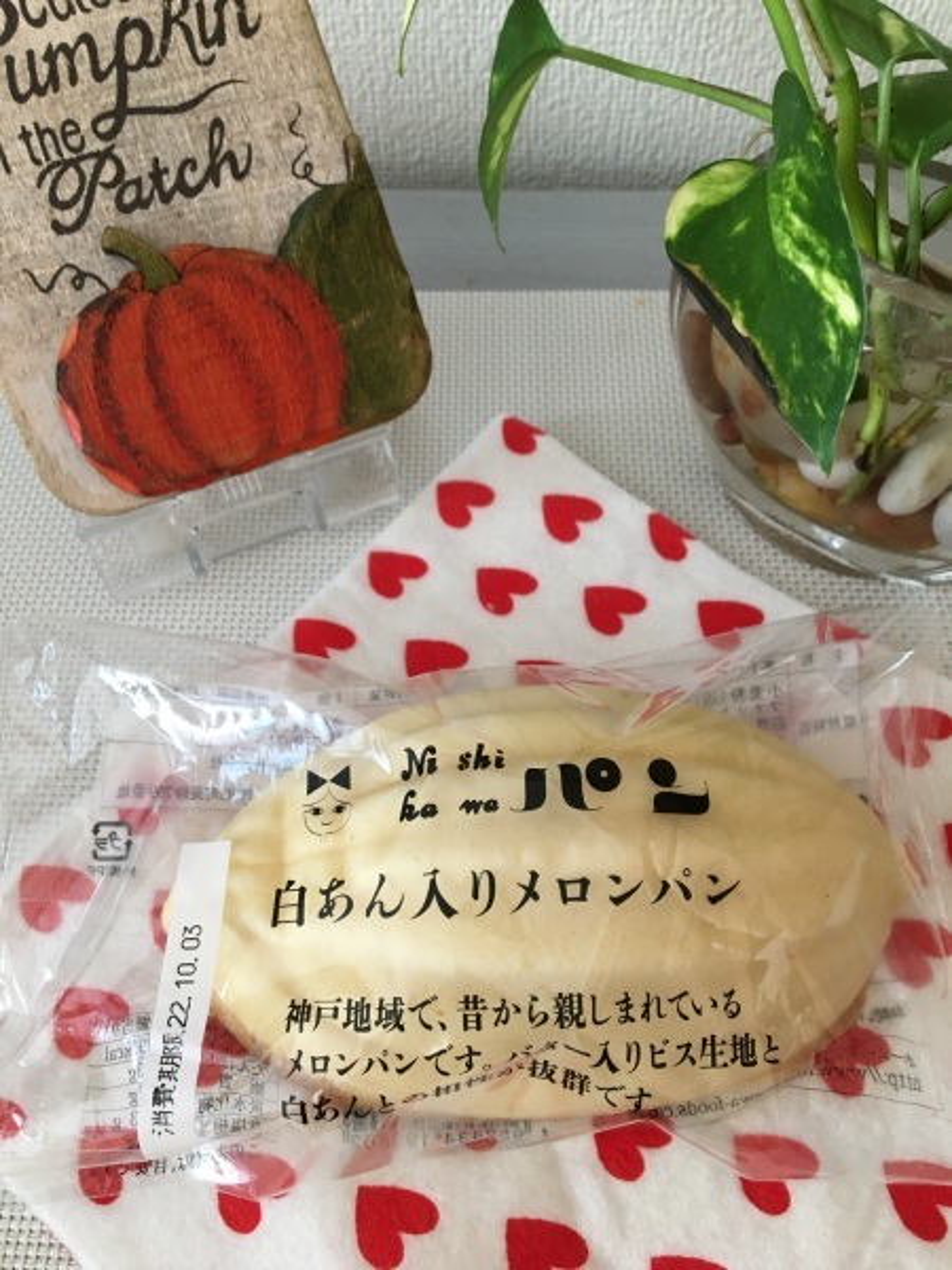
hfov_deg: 48.2
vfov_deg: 61.7
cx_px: 476
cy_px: 635
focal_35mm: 29
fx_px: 1063
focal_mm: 4.15
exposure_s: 1/30
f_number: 2.2
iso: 100
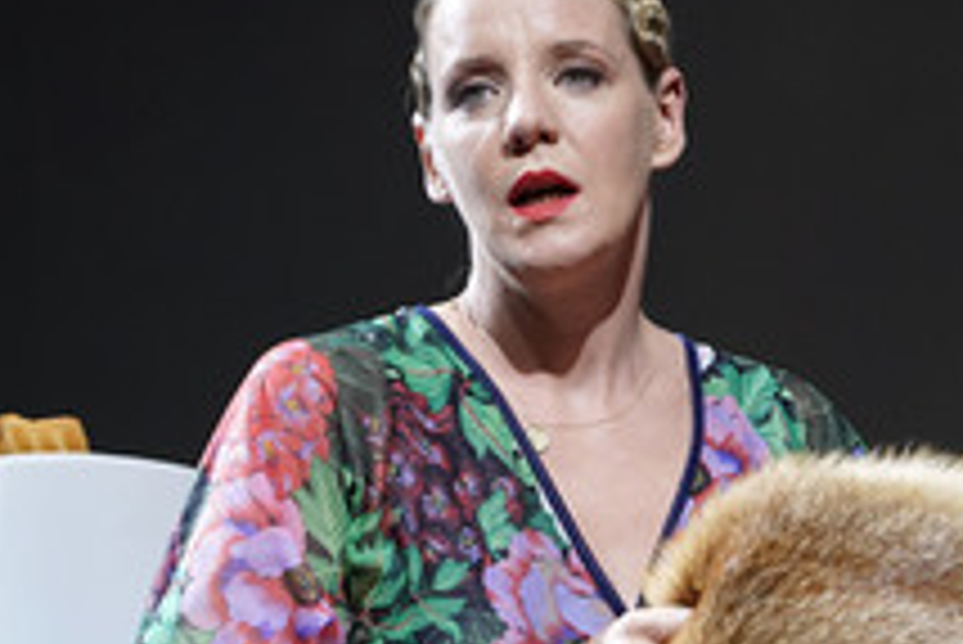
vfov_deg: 2.2
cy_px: 432
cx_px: 749
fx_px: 16622
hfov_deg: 3.3
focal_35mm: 621
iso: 3200
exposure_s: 1/500
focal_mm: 295
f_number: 6.3
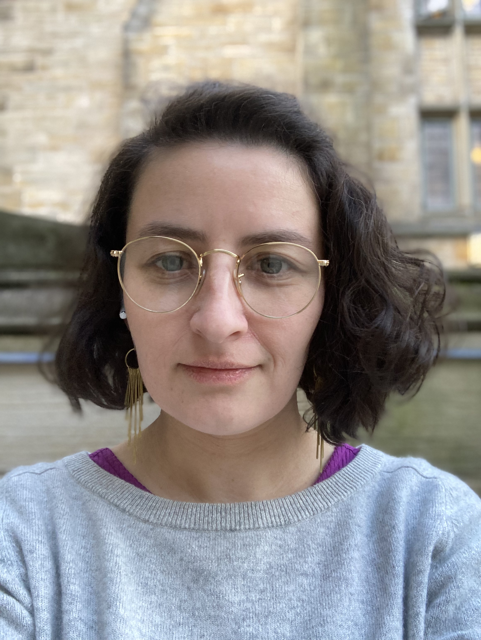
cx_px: 240
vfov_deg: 56.8
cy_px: 320
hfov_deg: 44.2
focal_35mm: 32
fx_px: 592
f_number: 2.2
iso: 160
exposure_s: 1/60
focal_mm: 2.87
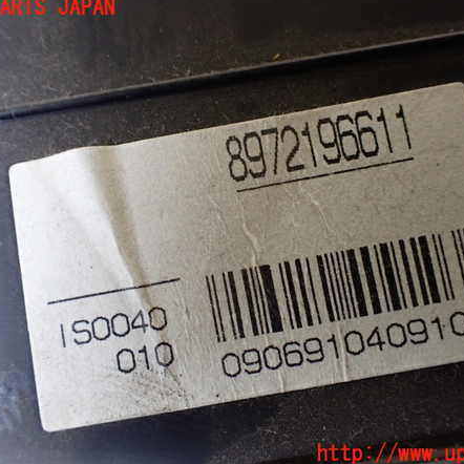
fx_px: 546
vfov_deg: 46.0
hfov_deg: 46.0
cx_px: 239
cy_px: 231
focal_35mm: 36
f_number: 2.3
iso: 800
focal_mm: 5.4
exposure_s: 1/80
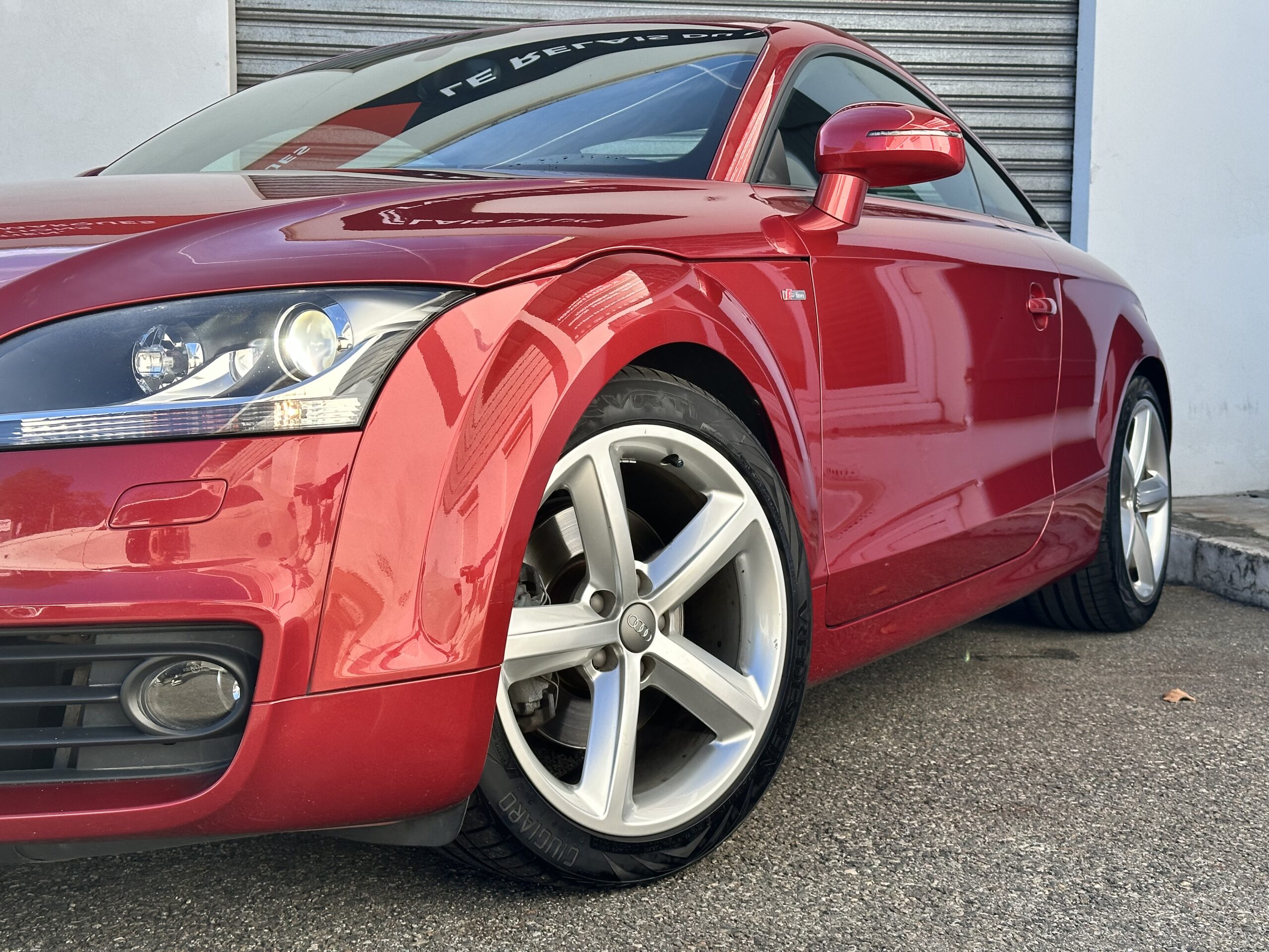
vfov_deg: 30.3
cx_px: 634
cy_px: 476
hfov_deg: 39.7
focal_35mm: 48
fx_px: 1760
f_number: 1.78
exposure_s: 1/1000
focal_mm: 6.86
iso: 64
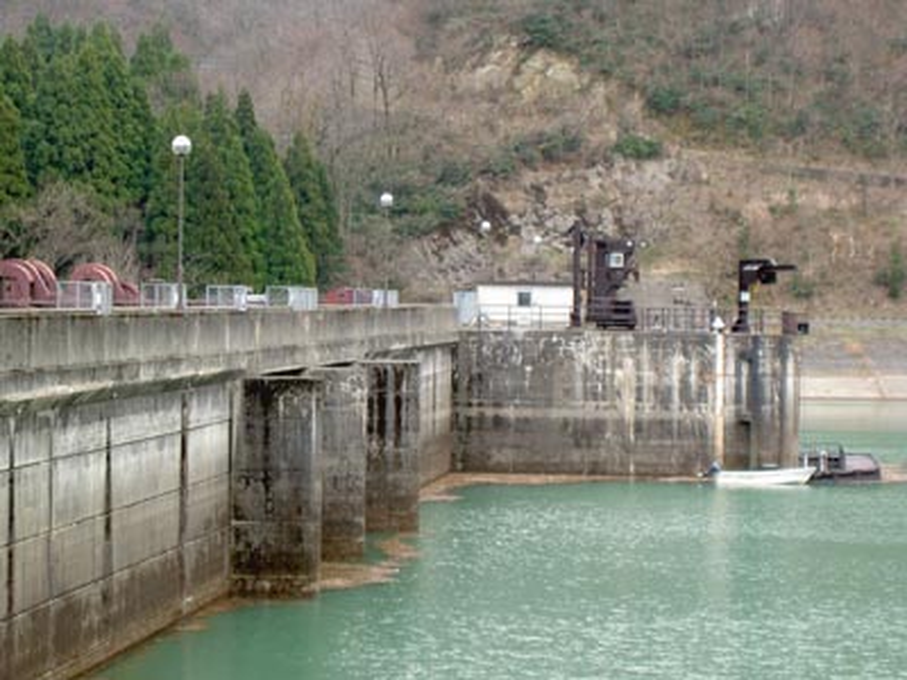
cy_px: 340
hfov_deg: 16.8
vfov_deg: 12.7
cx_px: 454
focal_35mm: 117
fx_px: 3066
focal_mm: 24
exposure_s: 1/100
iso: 50
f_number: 4.9
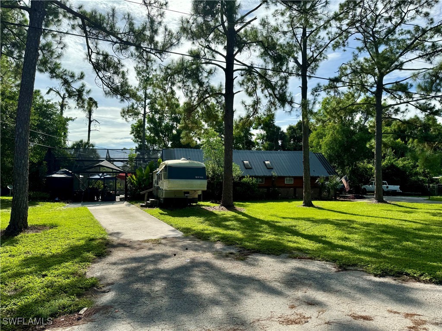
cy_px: 166
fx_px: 306
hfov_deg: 71.6
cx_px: 221
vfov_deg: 56.8
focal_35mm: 24
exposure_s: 1/4310
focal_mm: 6.76
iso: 80
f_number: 1.78
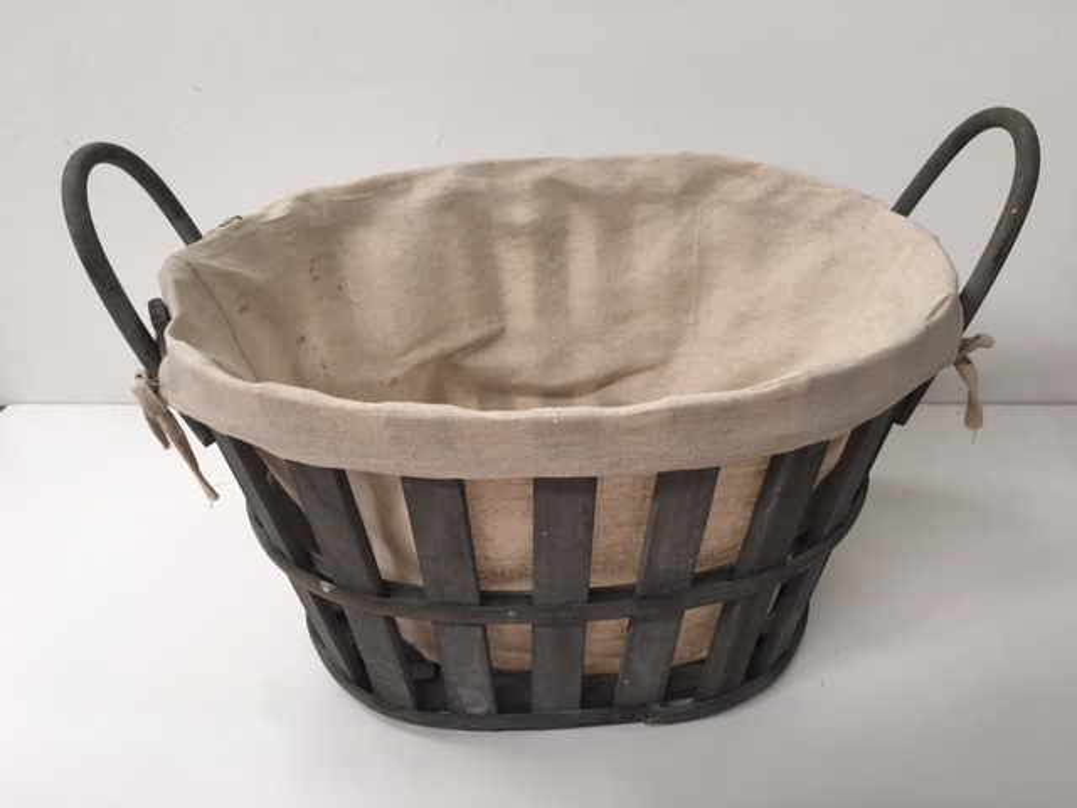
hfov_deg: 61.7
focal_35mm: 29
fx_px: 902
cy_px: 404
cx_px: 538
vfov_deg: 48.2
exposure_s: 1/33
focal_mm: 4.15
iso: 50
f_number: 2.2
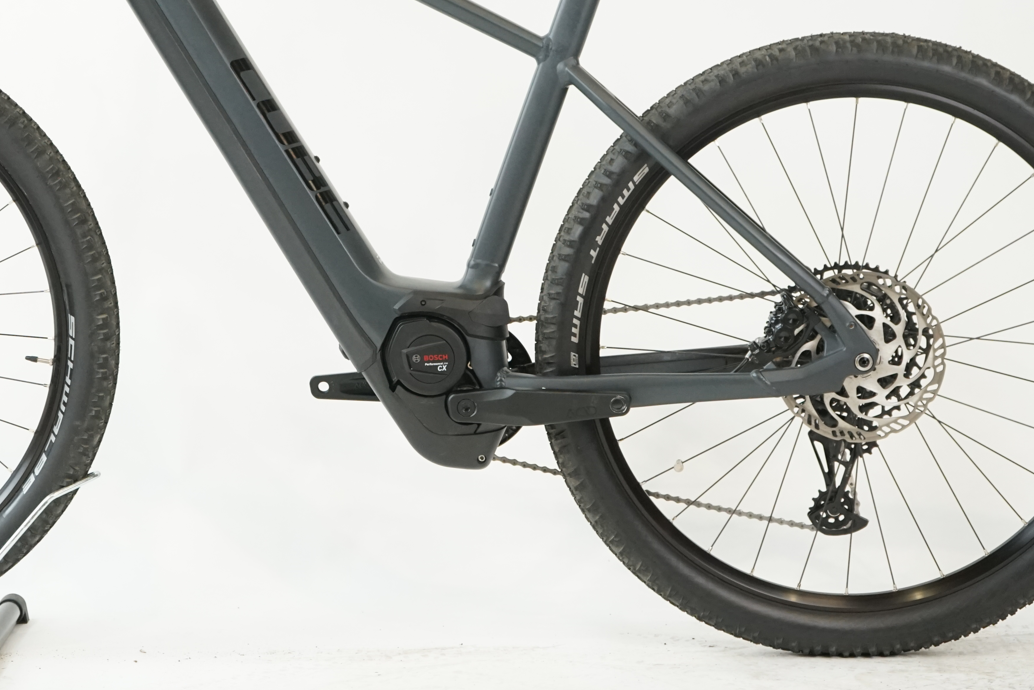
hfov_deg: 23.3
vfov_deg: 15.6
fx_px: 2499
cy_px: 180
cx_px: 329
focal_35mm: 87
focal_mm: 51
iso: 2000
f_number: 5.6
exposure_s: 1/200
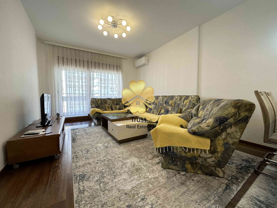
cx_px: 138
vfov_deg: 85.7
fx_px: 112
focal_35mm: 14
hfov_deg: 102.1
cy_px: 104
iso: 125
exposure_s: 1/100
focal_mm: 2.22
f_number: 2.2
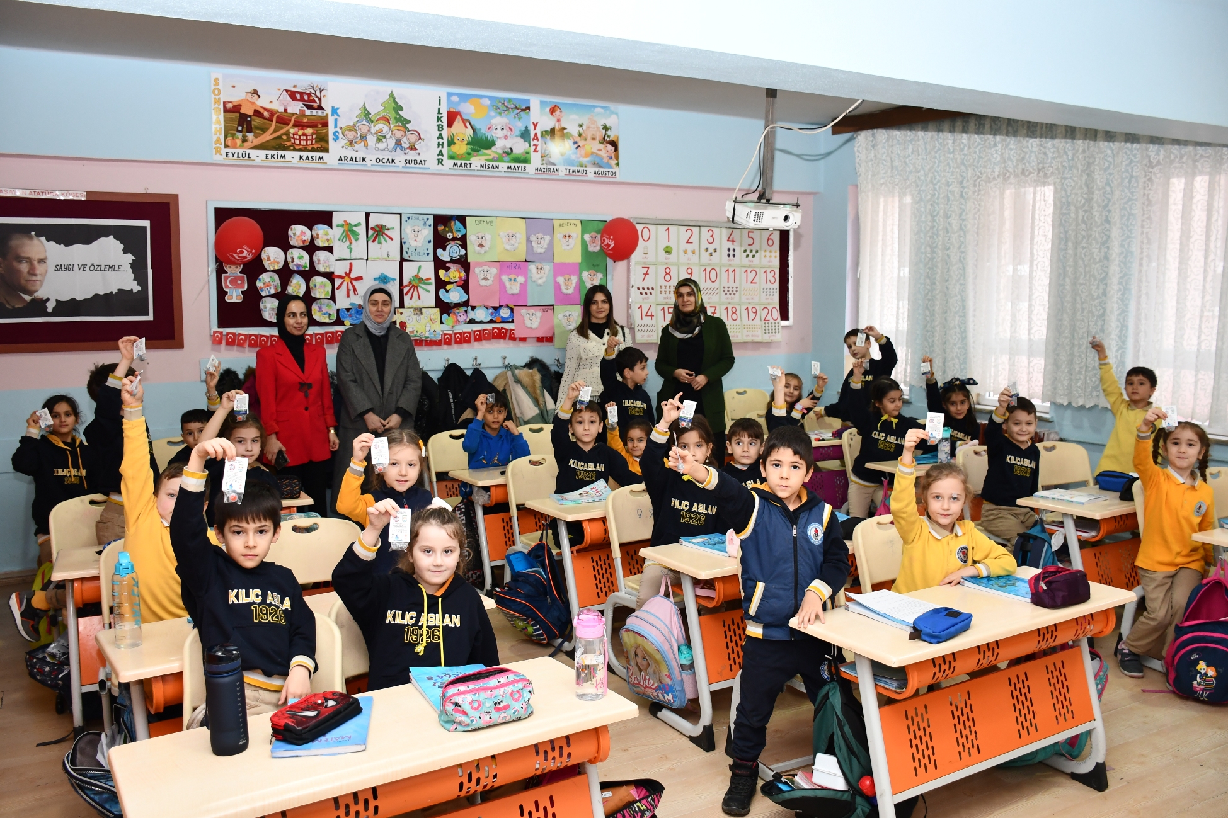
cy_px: 409
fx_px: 921
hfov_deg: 67.4
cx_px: 614
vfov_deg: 47.9
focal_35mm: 27
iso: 640
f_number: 4
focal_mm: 18
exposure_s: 1/60
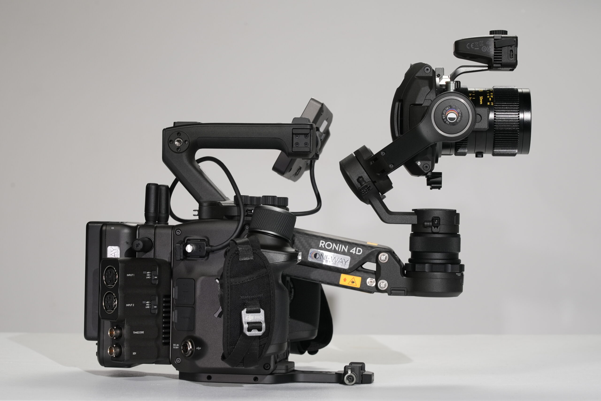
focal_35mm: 105
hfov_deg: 19.4
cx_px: 300
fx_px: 1754
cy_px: 200
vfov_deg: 13.1
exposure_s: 1/25
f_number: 11
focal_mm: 105
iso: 800
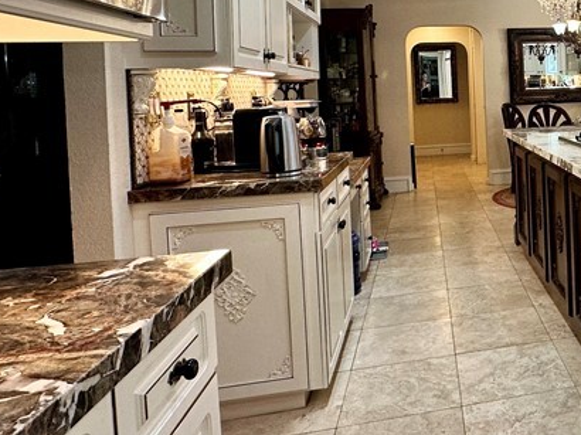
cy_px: 109
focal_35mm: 35
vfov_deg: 39.6
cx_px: 568
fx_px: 587
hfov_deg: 45.3
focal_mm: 2.22
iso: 160
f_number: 2.2
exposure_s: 1/120
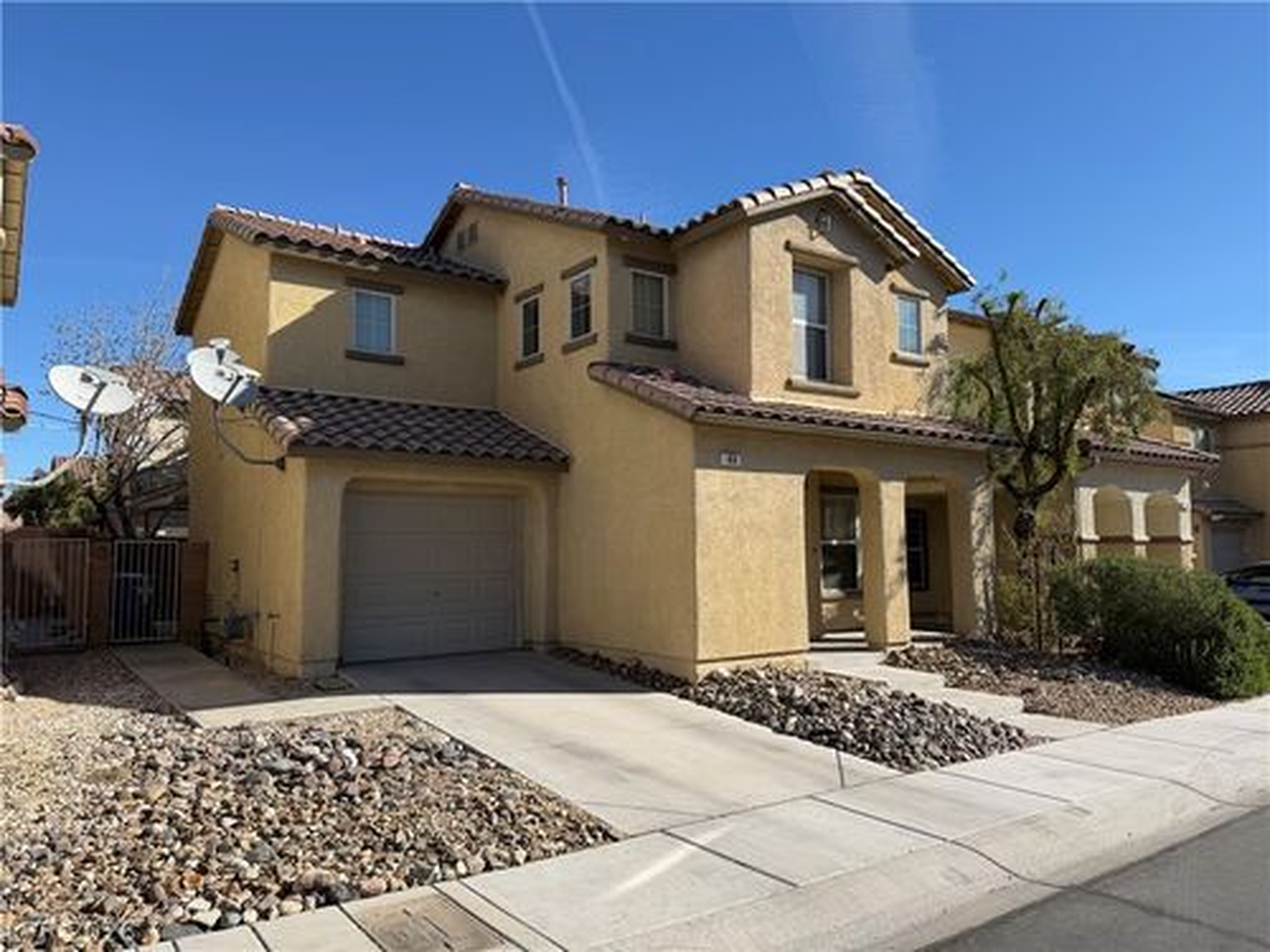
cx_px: 635
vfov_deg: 56.8
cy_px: 476
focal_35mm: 24
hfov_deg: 71.6
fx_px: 881
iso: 80
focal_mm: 6.76
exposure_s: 1/4975
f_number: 1.78
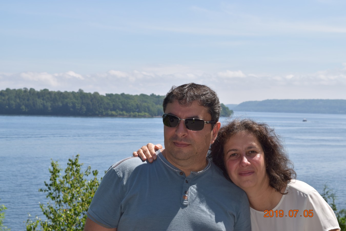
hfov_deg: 24.6
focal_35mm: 82
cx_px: 173
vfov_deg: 16.6
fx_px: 793
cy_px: 116
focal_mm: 55
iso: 100
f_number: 11
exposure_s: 1/200
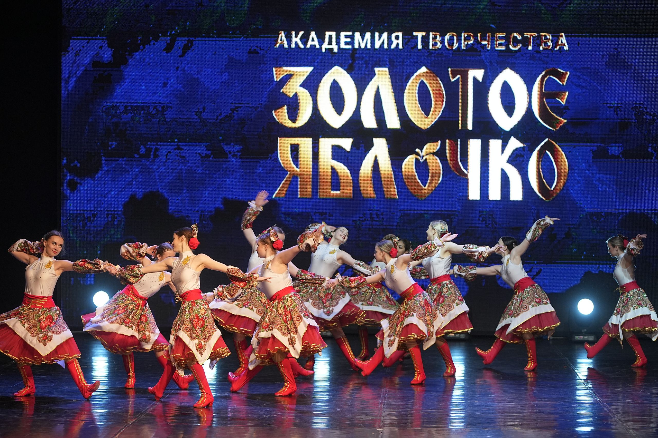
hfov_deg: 17.1
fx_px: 2193
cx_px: 329
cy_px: 219
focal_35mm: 120
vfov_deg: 11.4
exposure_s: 1/200
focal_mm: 120
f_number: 4
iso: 1600
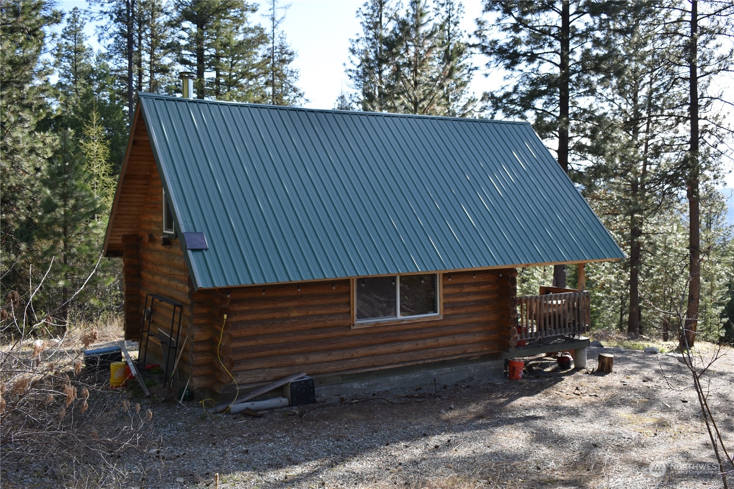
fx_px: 734
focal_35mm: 36
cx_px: 367
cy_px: 244
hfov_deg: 53.1
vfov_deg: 36.9
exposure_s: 1/200
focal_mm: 24
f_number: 5.6
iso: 100
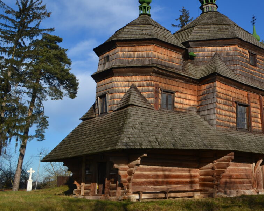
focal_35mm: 43
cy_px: 75
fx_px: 336
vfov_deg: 34.7
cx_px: 207
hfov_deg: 41.3
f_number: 8
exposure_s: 1/250
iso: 100
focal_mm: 18
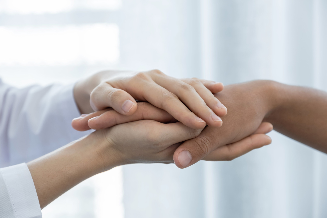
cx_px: 164
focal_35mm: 83
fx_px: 754
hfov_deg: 24.5
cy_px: 109
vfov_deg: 16.5
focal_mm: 55
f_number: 3.6
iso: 500
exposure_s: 1/200
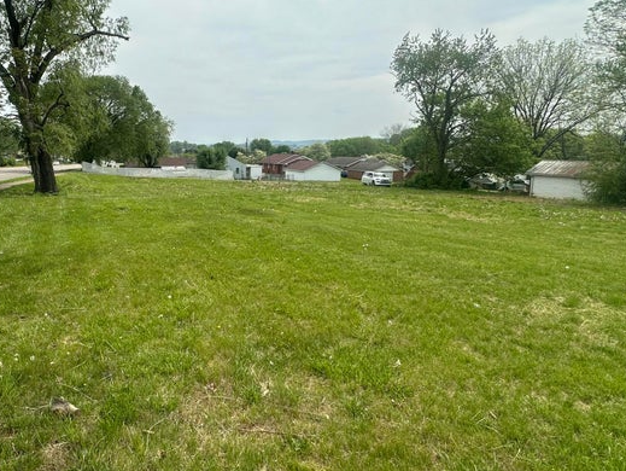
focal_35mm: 23
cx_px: 190
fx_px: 416
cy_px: 192
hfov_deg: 70.9
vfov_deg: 58.5
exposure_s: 1/2506
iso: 50
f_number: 2.2
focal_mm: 2.22
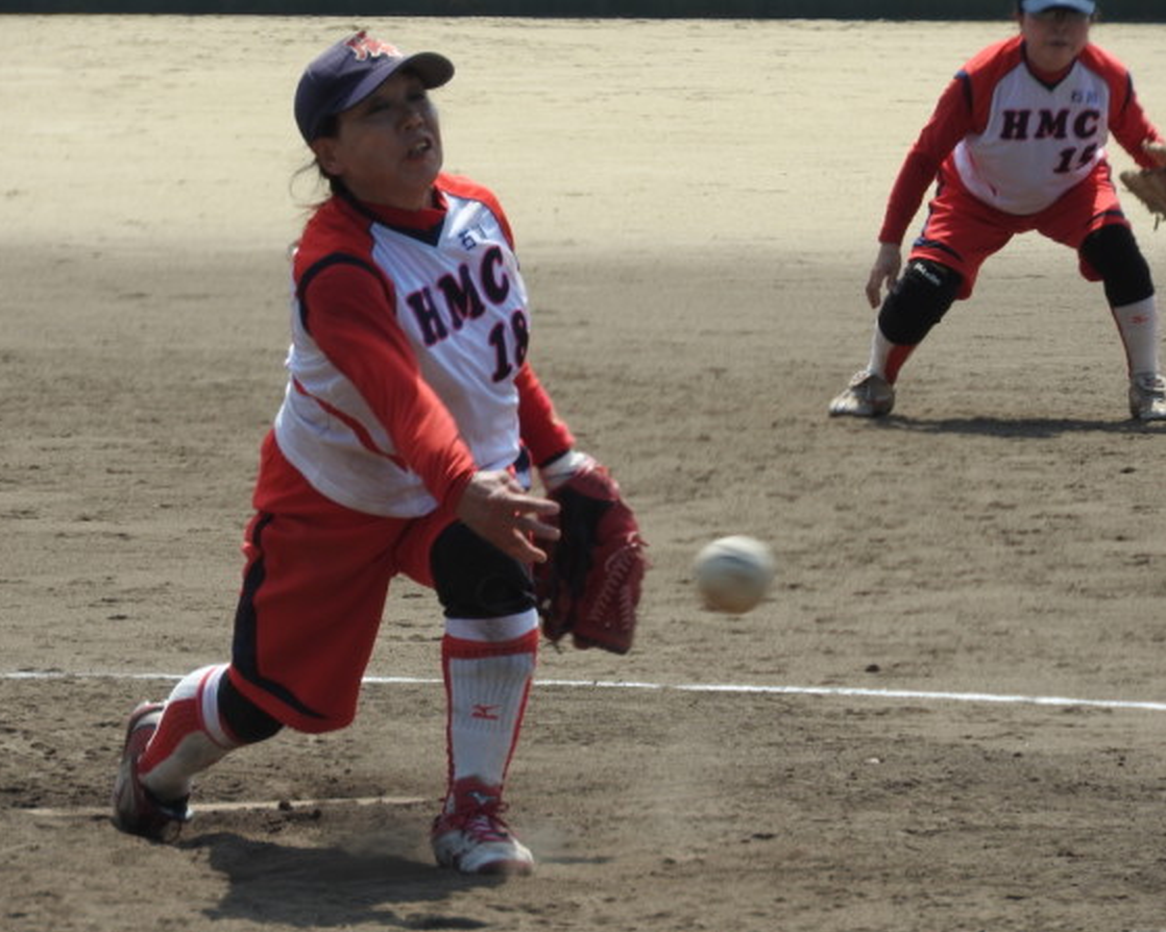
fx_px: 13008
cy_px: 465
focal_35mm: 377
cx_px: 544
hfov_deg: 5.1
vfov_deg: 4.1
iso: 100
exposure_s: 1/400
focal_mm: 64.5
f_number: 5.6
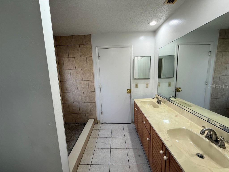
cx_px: 114
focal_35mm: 14
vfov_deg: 85.7
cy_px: 86
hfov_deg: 102.1
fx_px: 93
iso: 100
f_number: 2.2
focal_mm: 2.22
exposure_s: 1/120
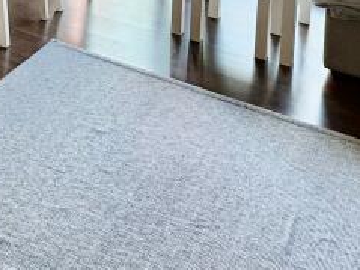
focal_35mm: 60
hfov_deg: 30.1
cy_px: -199
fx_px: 624
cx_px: 5
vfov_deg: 19.2
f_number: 2.2
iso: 64
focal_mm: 2.22
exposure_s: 1/99
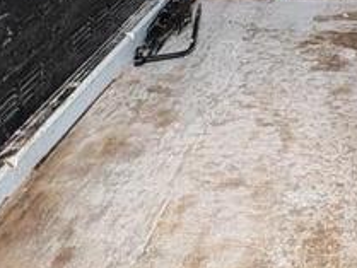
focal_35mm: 60
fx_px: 619
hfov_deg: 29.5
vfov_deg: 21.4
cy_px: -108
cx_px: 376
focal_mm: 2.22
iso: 160
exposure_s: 1/99
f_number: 2.2
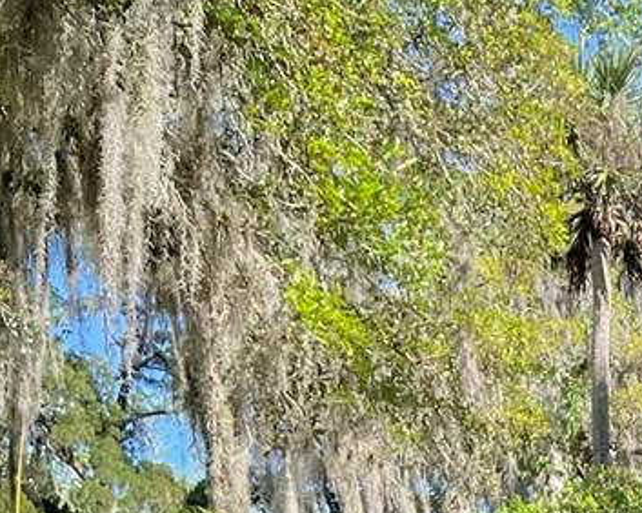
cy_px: 1059
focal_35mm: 115
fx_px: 2184
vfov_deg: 11.8
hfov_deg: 13.8
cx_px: 1335
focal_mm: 5.1
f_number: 1.6
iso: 32
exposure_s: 1/945
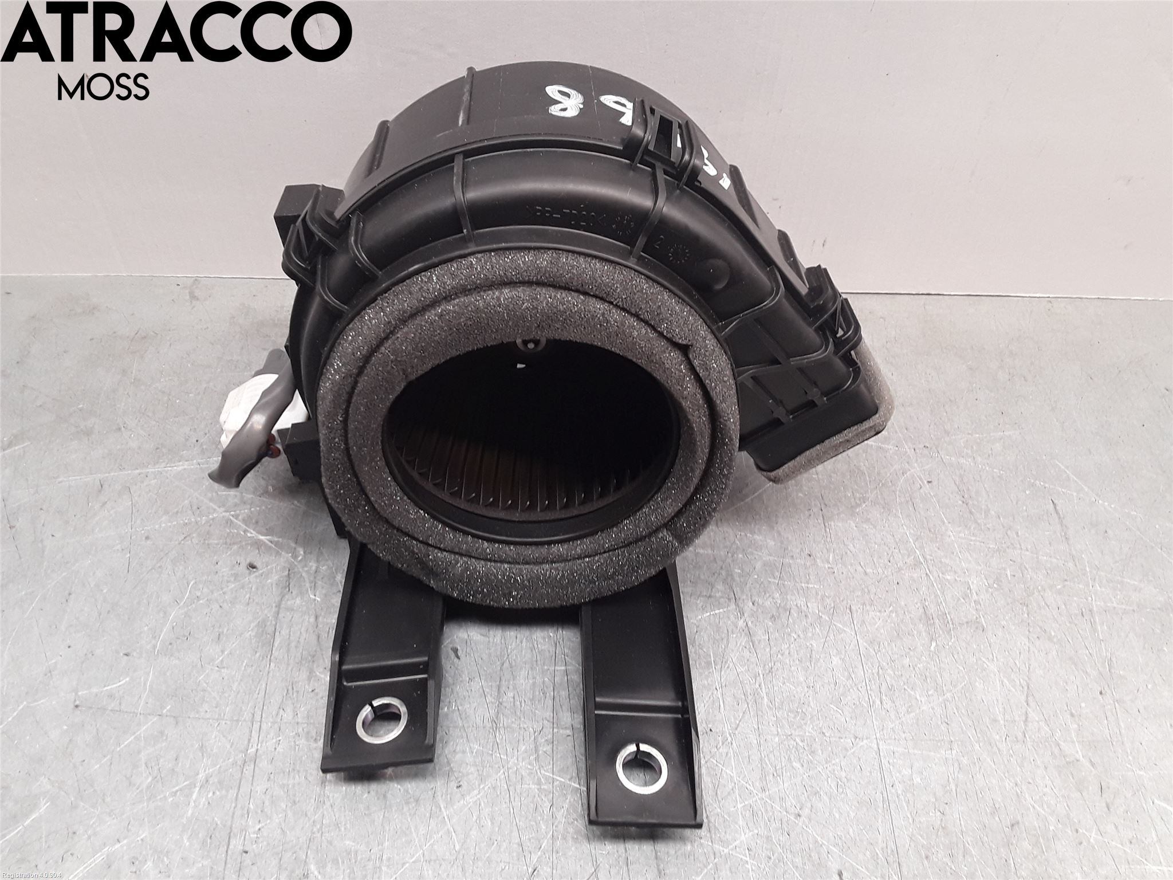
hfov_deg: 63.4
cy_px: 440
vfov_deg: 49.7
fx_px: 949
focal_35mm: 28
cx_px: 586
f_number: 1.9
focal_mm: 2.91
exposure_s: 1/50
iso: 50
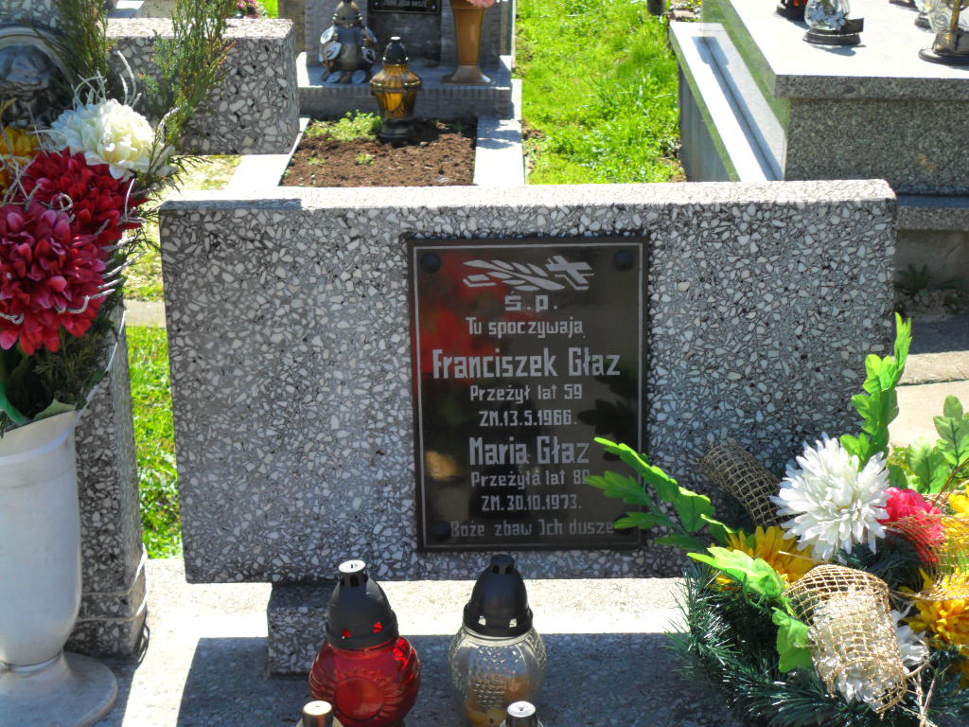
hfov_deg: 26.3
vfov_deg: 19.9
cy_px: 364
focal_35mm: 74
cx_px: 484
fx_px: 2071
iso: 100
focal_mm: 13.2
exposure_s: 1/250
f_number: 3.9
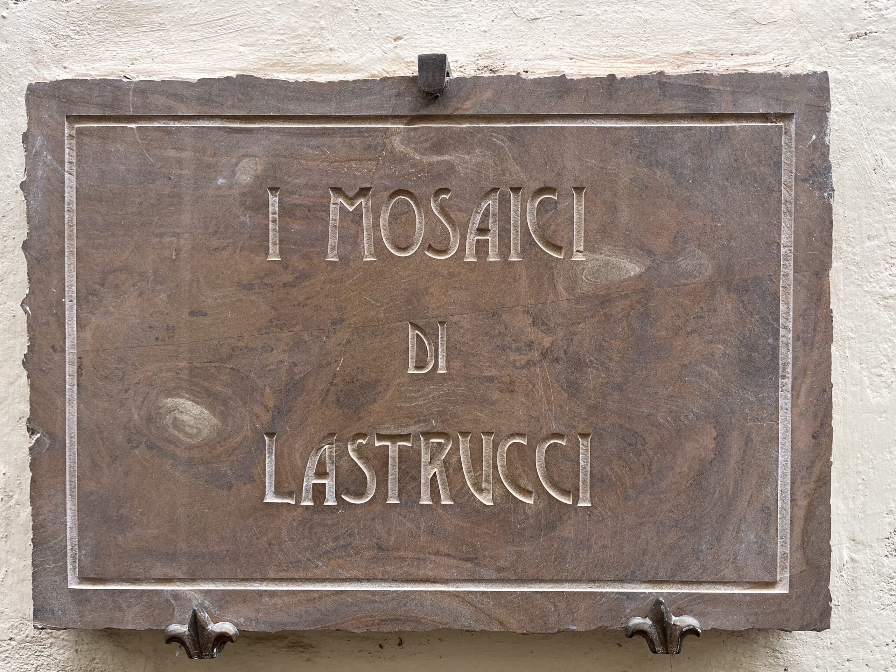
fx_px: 673
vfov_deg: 53.1
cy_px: 336
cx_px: 448
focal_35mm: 26
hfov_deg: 67.3
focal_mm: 5.1
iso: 80
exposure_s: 1/121
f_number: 1.6
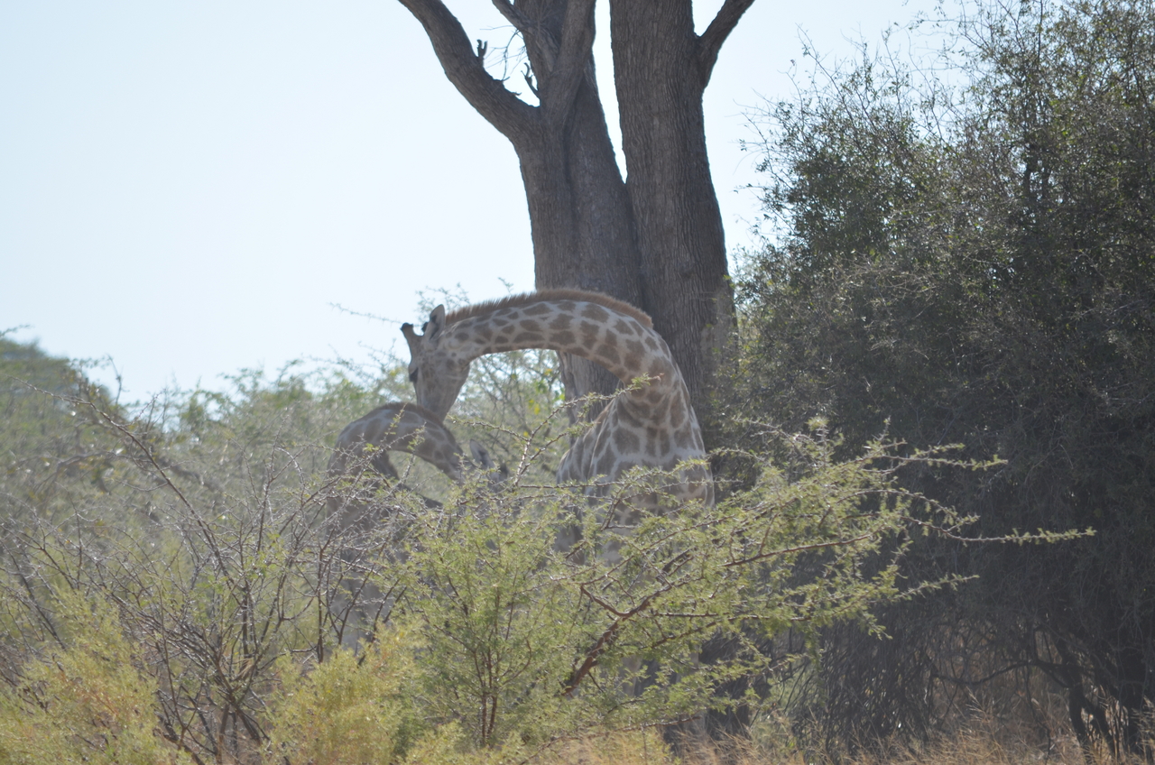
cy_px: 382
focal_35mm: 450
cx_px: 578
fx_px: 14409
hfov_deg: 4.6
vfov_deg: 3.0
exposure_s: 1/640
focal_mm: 300
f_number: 6.3
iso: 200
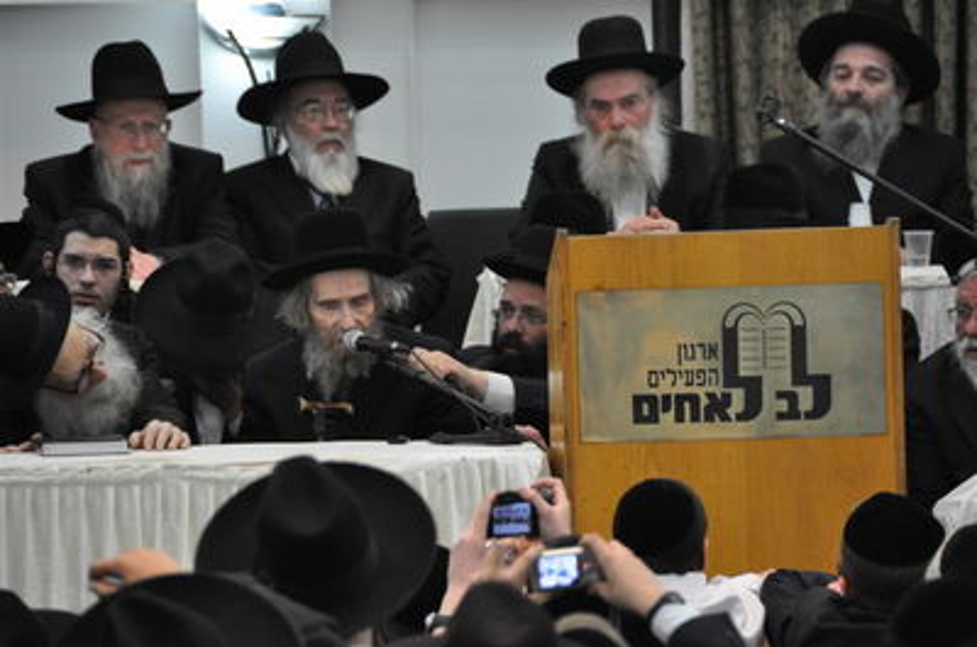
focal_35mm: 300
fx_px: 8125
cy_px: 324
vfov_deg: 4.6
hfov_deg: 6.9
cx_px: 488
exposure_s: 1/80
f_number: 5.6
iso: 1600
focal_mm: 200
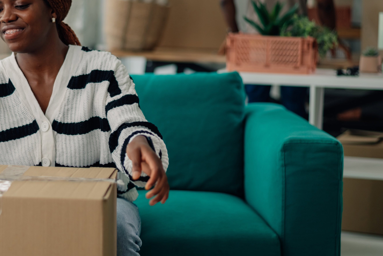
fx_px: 904
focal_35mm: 85
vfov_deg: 16.0
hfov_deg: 23.8
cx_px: 126
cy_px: 74
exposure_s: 1/160
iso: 250
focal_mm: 50
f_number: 1.8
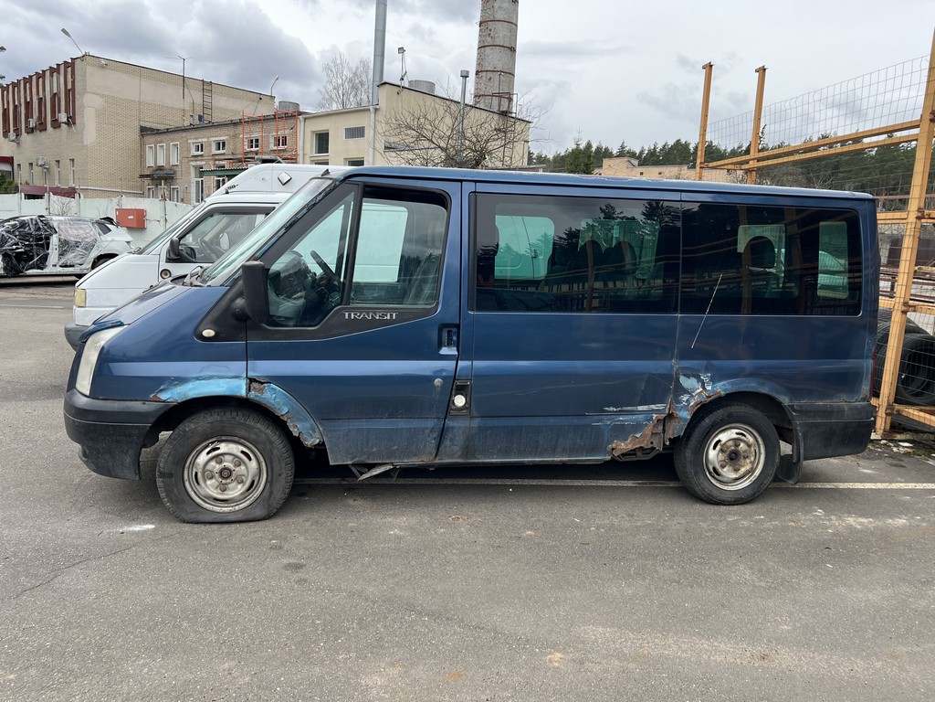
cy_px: 351
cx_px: 468
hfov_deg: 67.3
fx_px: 702
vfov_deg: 53.1
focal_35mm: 26
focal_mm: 5.7
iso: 50
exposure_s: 1/1000
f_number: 1.5
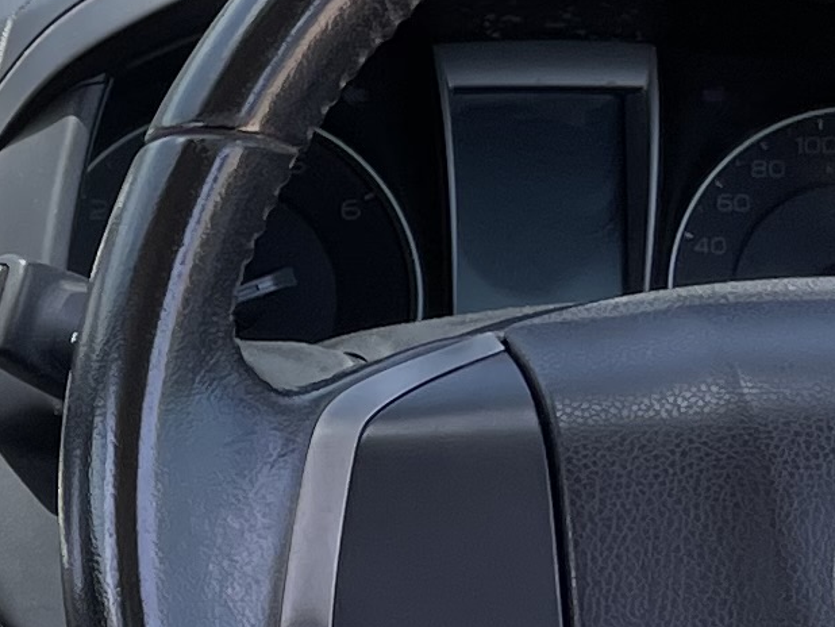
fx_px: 3933
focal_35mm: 163
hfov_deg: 11.2
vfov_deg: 9.1
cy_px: 436
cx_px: -716
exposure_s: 1/496
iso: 32
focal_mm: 5.1
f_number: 1.6
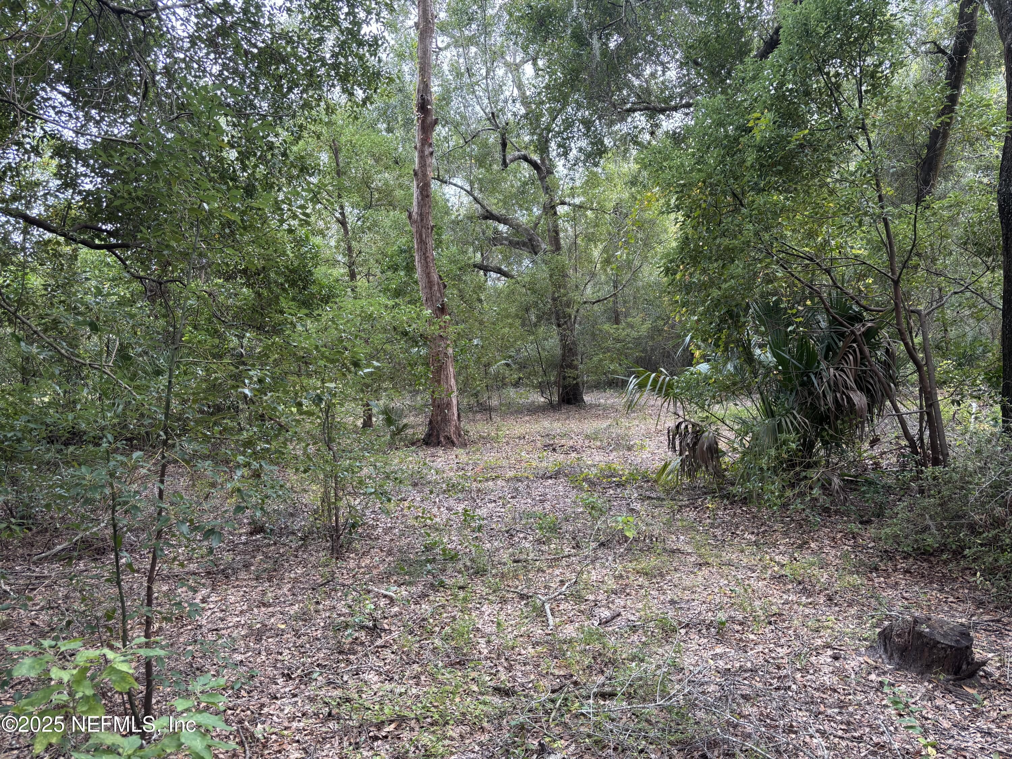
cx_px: 506
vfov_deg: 53.1
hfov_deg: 67.3
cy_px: 380
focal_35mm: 26
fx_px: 760
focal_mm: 5.96
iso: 50
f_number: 1.6
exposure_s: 1/121
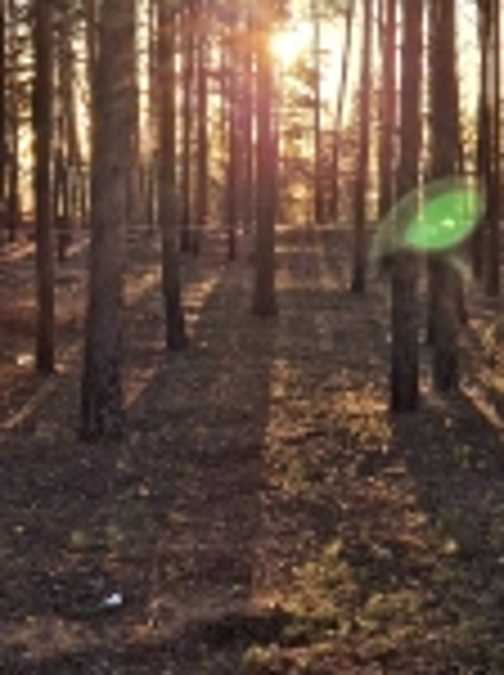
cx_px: 358
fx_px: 1402
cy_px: 122
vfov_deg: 26.5
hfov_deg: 20.3
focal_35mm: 72
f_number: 1.8
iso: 25
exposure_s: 1/667
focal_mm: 5.4
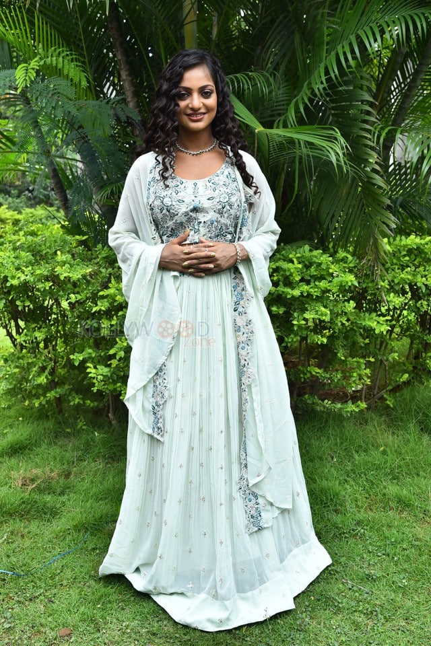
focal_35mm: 40
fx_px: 718
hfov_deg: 33.4
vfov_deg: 48.5
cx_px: 216
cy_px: 323
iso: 400
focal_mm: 40
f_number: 6.3
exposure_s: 1/125
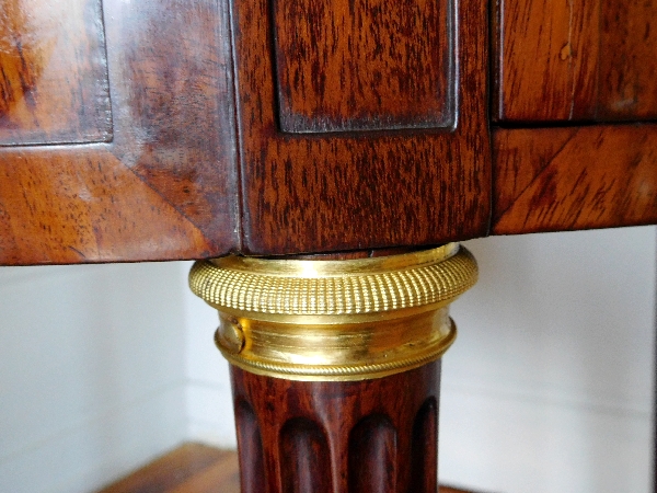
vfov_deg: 40.7
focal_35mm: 35
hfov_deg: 52.6
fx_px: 664
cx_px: 328
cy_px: 246
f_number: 3.8
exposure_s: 1/13
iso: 400
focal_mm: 6.2
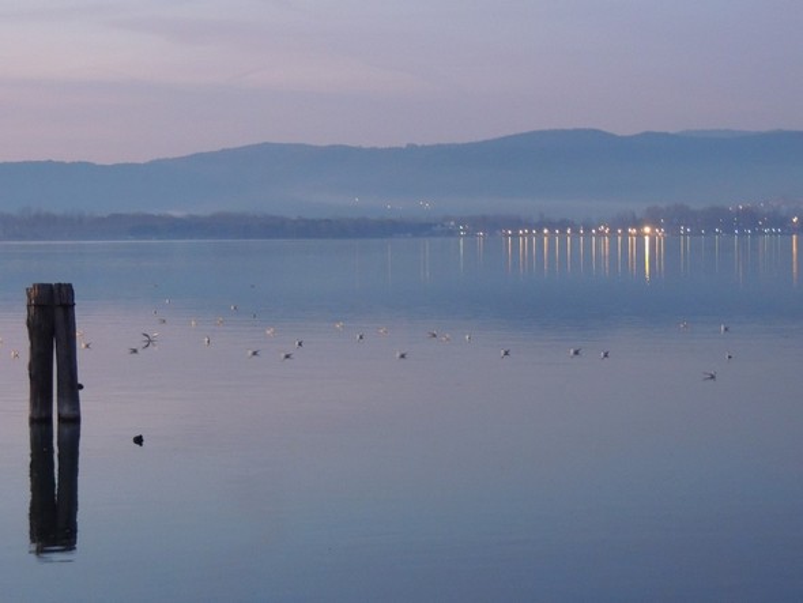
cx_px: 402
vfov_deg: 16.4
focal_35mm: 90
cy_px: 302
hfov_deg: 21.8
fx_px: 2089
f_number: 4.1
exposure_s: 1/4
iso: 800
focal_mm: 16
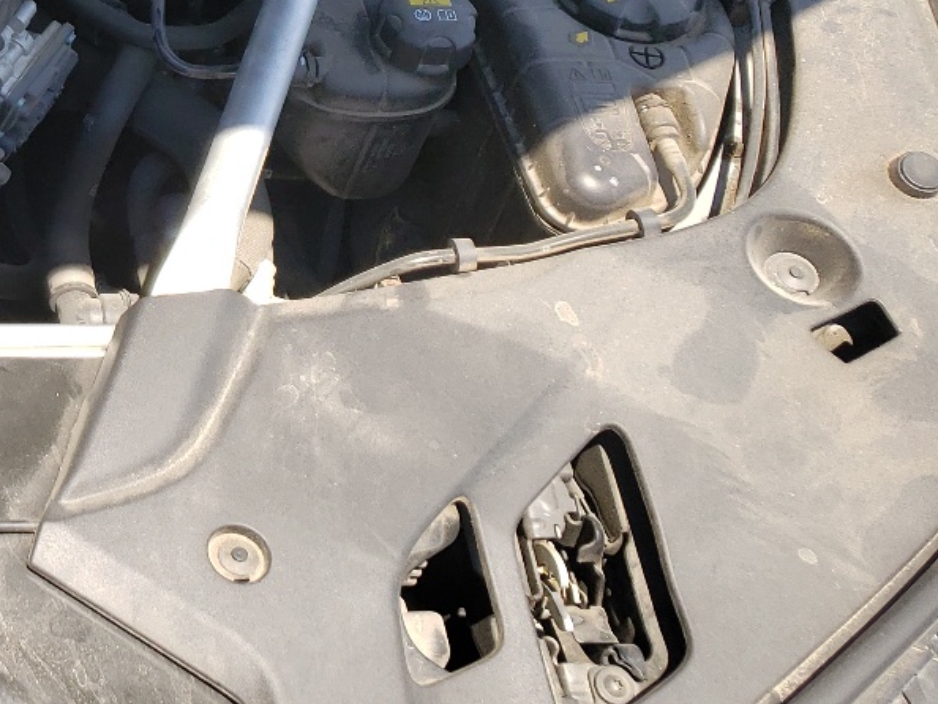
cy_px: 126
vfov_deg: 20.7
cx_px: -319
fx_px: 1898
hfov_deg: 24.0
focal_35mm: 70
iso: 50
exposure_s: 1/1000
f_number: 1.5
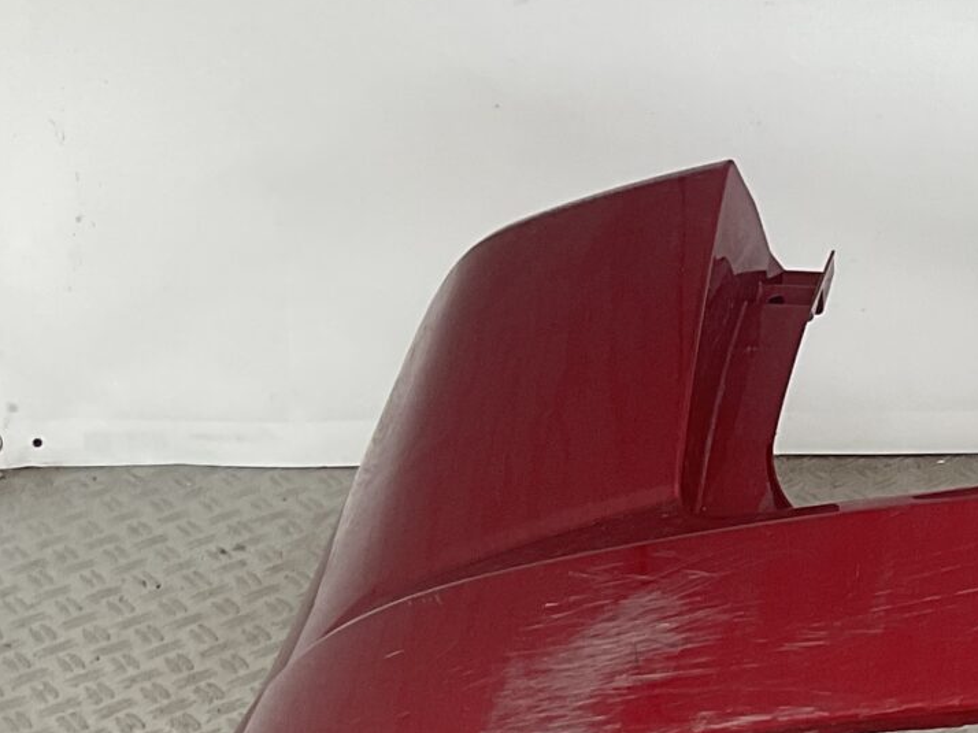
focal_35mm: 104
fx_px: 2937
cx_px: 1577
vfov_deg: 14.2
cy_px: 243
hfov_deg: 16.7
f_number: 1.8
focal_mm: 3
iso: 32
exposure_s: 1/120
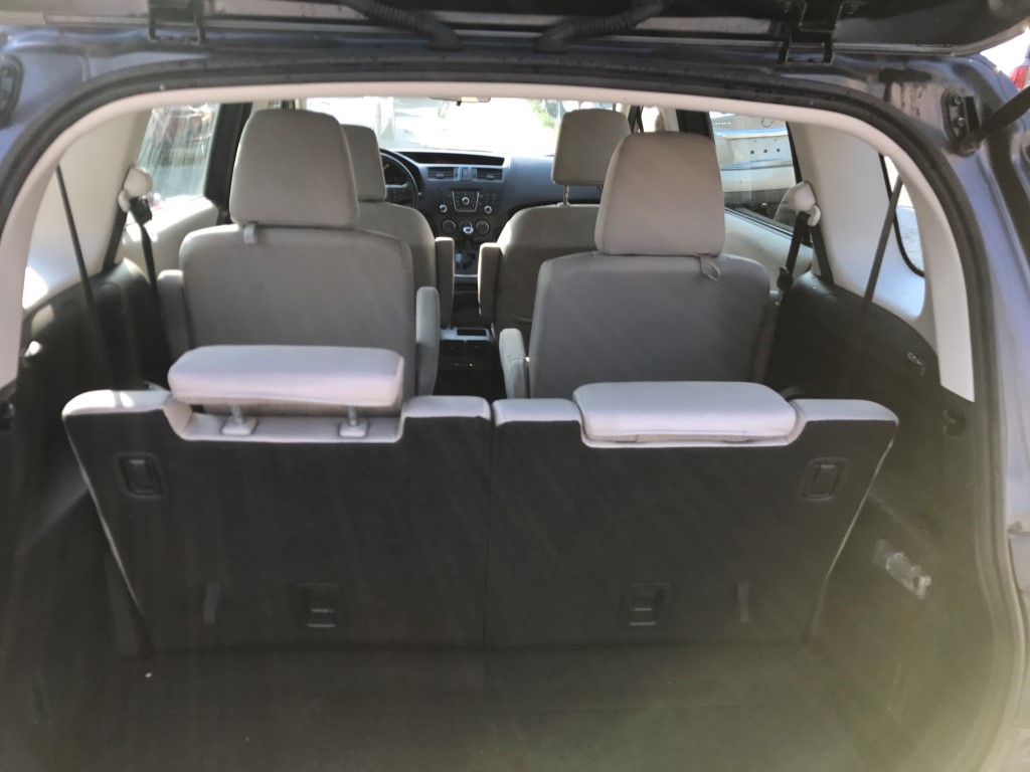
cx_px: 515
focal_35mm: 28
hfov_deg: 63.4
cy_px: 386
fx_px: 833
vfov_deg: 49.7
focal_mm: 3.99
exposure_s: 1/166
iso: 20
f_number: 1.8
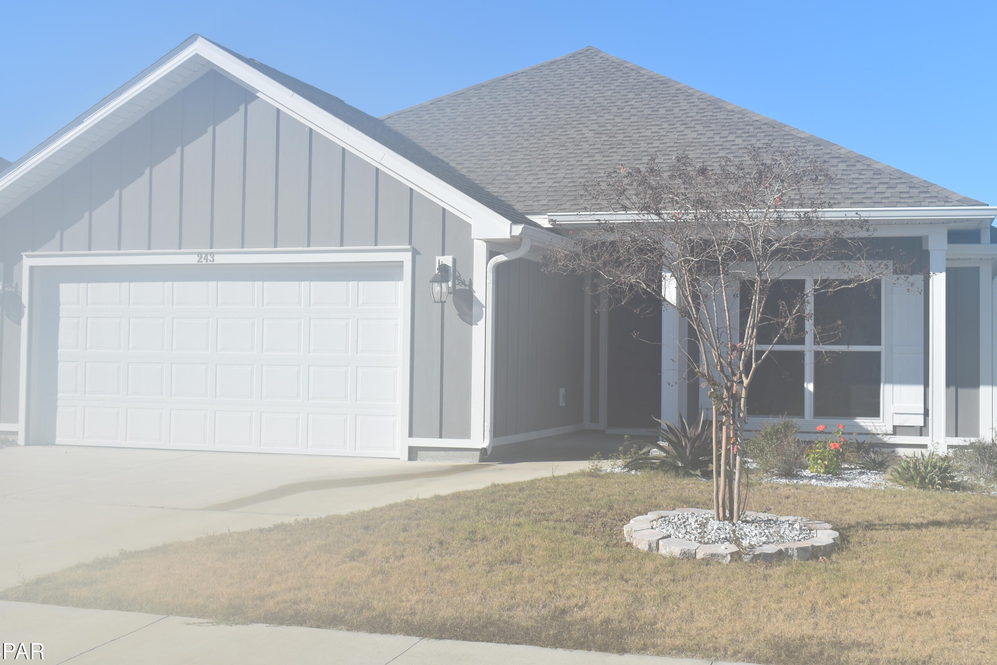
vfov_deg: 28.3
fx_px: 1318
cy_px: 297
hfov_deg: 41.4
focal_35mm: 48
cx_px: 499
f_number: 9
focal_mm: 27
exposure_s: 1/320
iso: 100
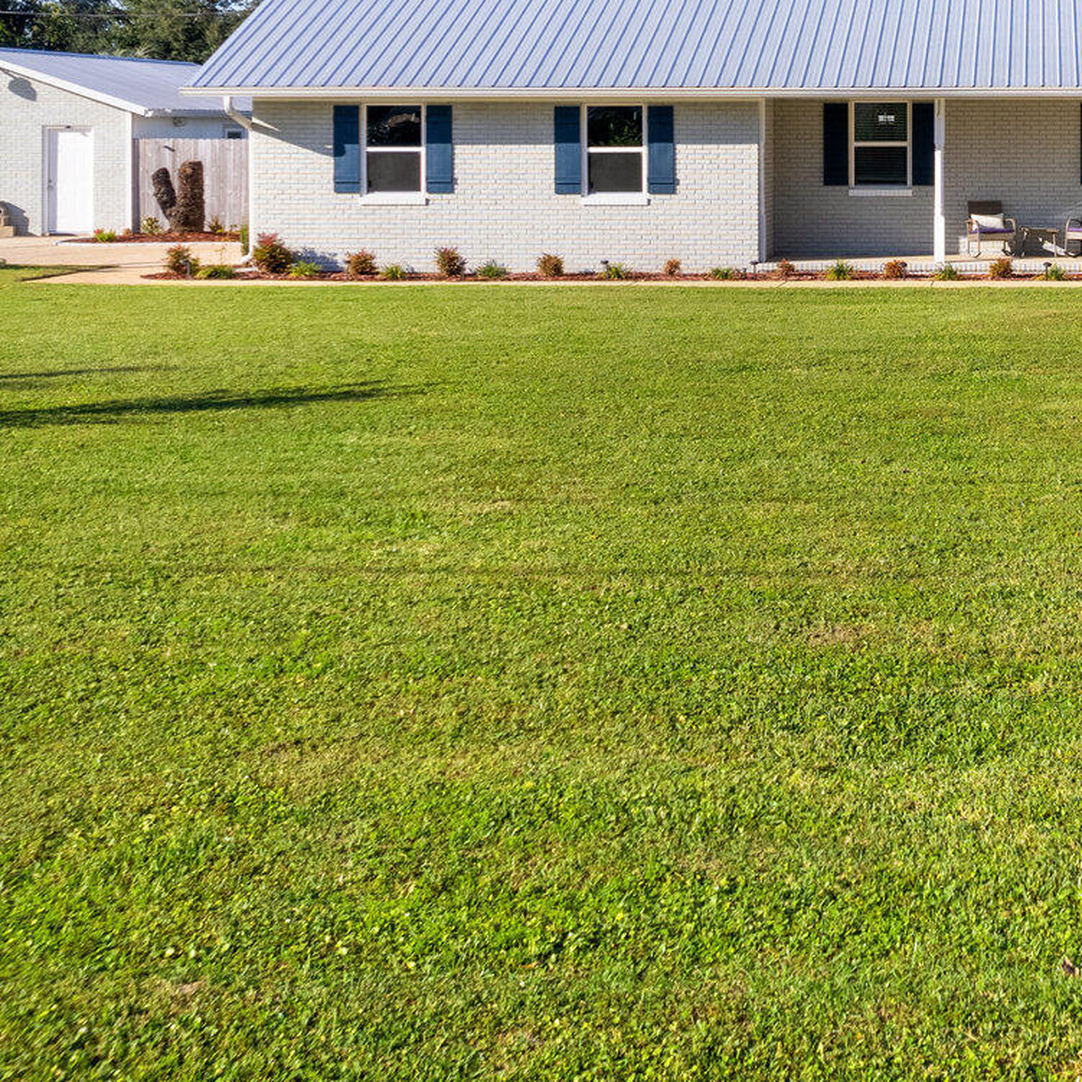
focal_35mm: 51
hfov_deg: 31.2
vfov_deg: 31.9
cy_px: 122
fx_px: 1804
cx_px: 1049
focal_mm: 8.38
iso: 100
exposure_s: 1/1250
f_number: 2.8
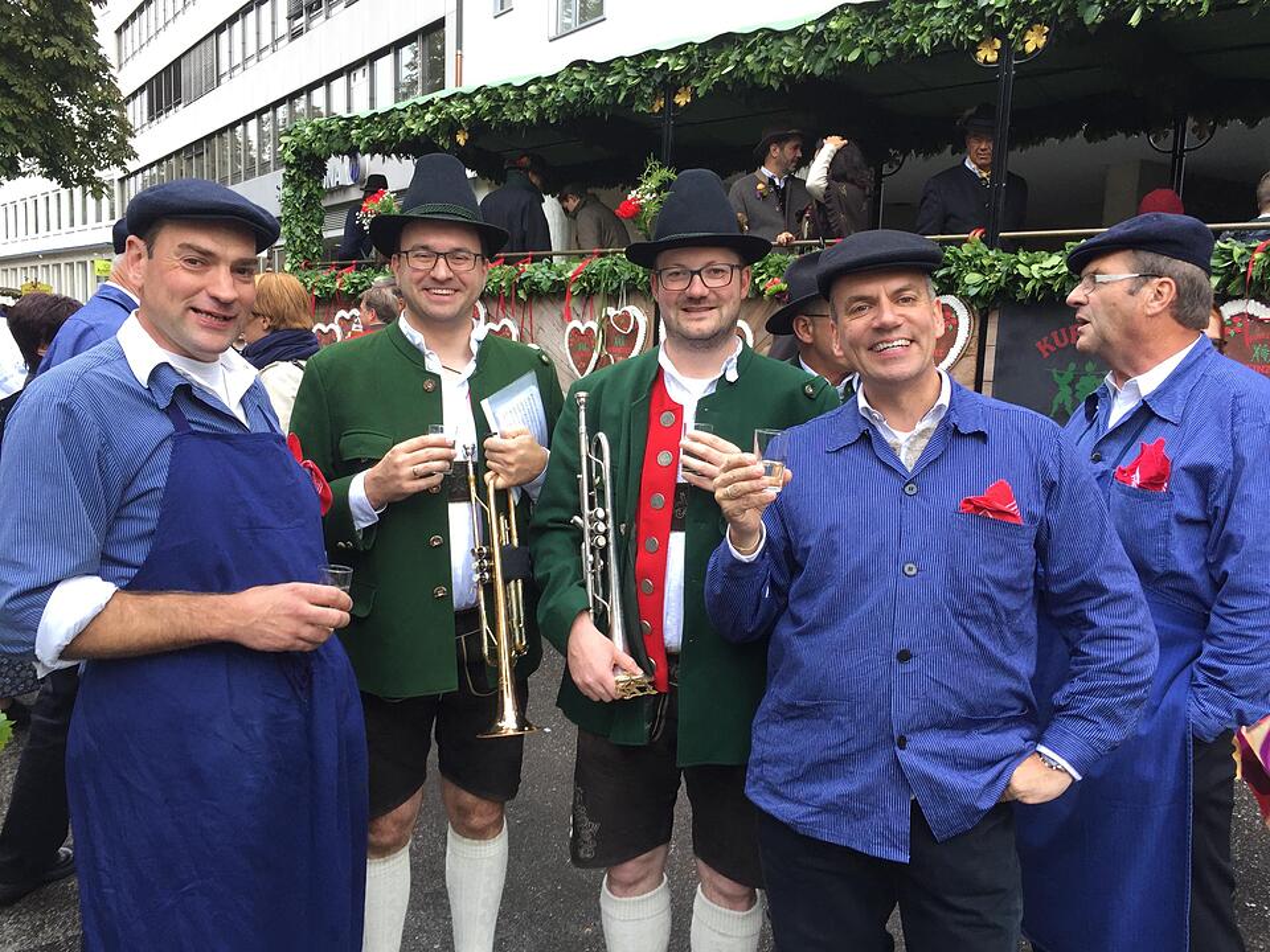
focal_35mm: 29
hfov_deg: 61.7
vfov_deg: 48.2
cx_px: 635
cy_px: 476
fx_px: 1064
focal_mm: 4.15
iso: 50
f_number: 2.2
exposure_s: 1/100
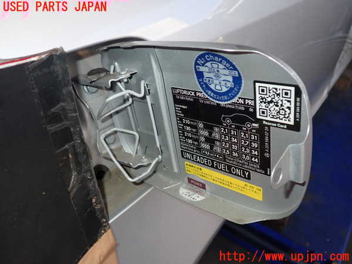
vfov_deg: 46.8
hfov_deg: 60.0
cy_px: 132
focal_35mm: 30
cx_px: 176
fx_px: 305
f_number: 6.3
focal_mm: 5.4
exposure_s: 1/30
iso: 200
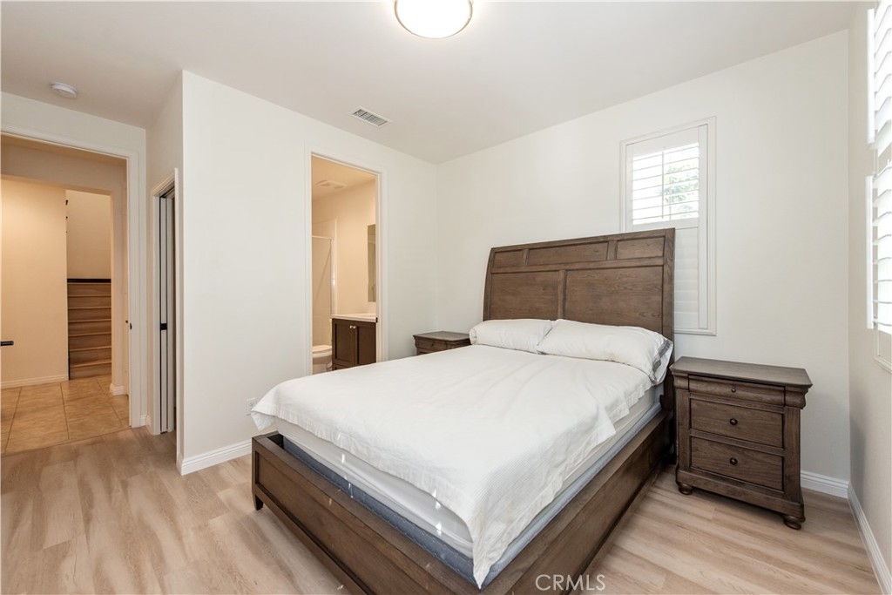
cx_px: 446
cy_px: 298
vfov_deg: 81.2
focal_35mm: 14
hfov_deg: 104.2
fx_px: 347
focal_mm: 14
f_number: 5.6
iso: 800
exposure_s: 1/125
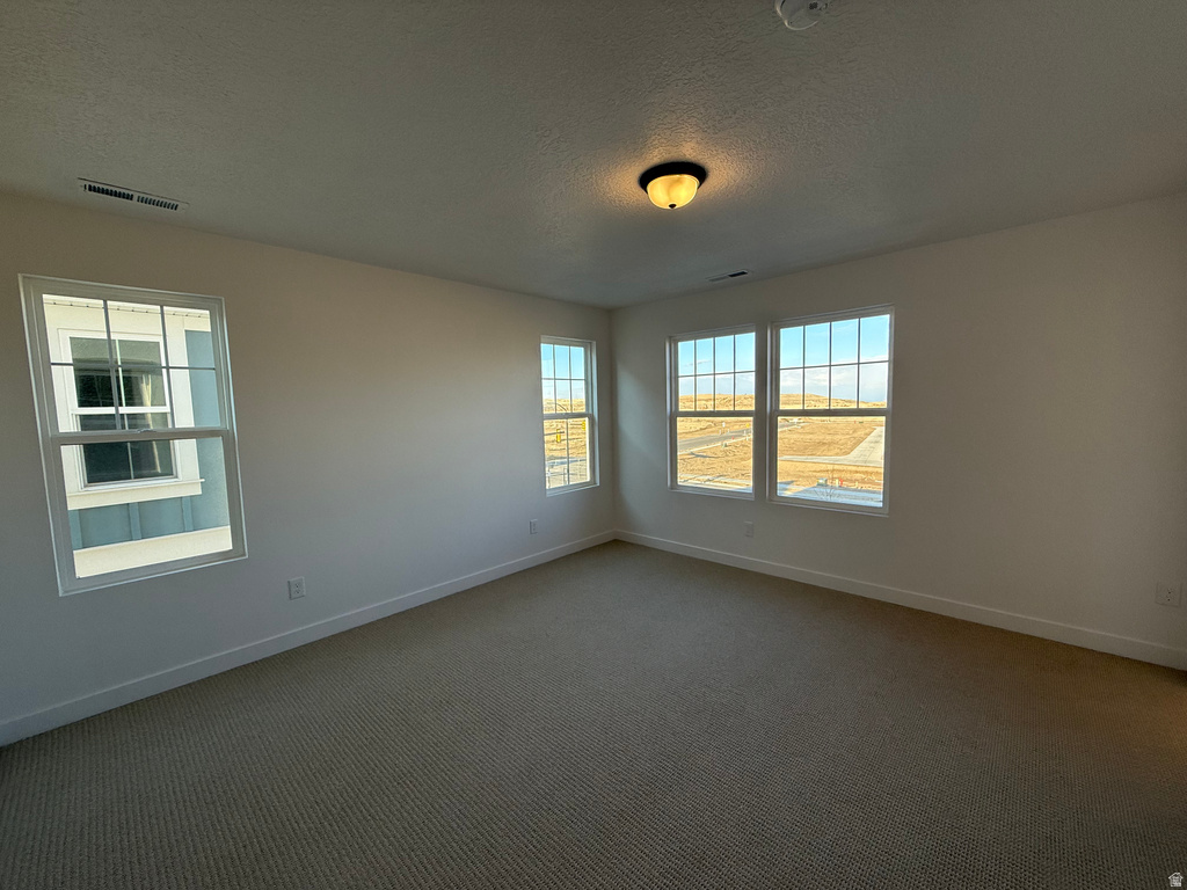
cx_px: 594
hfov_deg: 102.1
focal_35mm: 14
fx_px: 480
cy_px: 445
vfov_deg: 85.7
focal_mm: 2.22
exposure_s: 1/213
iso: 64
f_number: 2.2
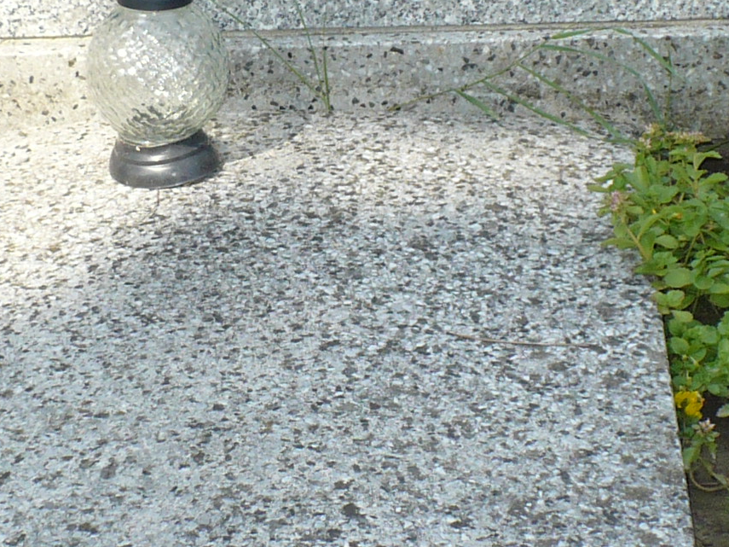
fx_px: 2801
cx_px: 451
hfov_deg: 14.8
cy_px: 302
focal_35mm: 133
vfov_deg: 11.1
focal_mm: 6.1
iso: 100
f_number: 2.8
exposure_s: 1/640
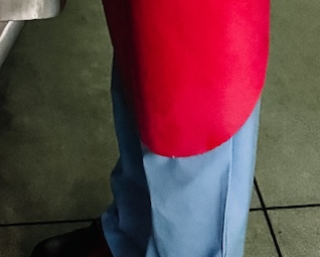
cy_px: -389
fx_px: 1024
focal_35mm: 108
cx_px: 48
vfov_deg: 11.4
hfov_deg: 17.6
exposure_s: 1/35
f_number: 1.8
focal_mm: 6.76
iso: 800
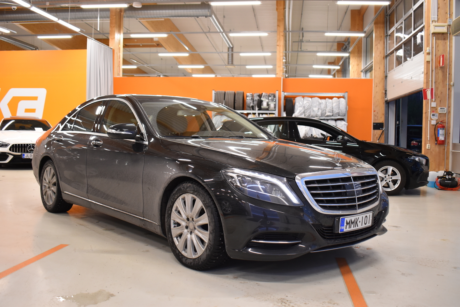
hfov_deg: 55.1
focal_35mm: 34
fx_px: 441
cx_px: 230
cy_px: 154
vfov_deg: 38.4
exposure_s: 1/60
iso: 900
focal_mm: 23
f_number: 3.8
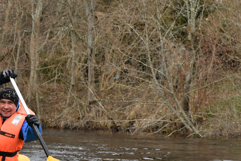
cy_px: 136
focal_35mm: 194
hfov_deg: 10.6
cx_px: 34
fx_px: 1299
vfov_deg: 7.1
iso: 360
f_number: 5.6
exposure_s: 1/1000
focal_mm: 70
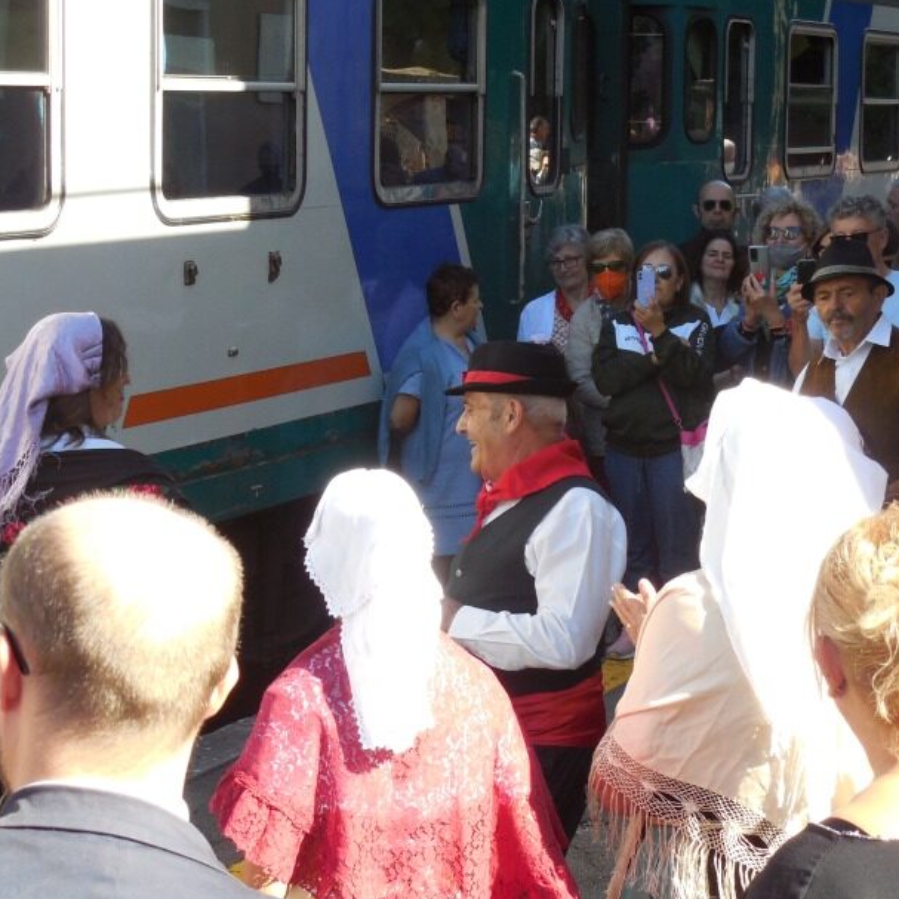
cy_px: 416
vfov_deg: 19.1
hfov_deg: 19.1
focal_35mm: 91
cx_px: 493
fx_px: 2674
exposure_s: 1/250
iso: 200
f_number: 4.3
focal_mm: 11
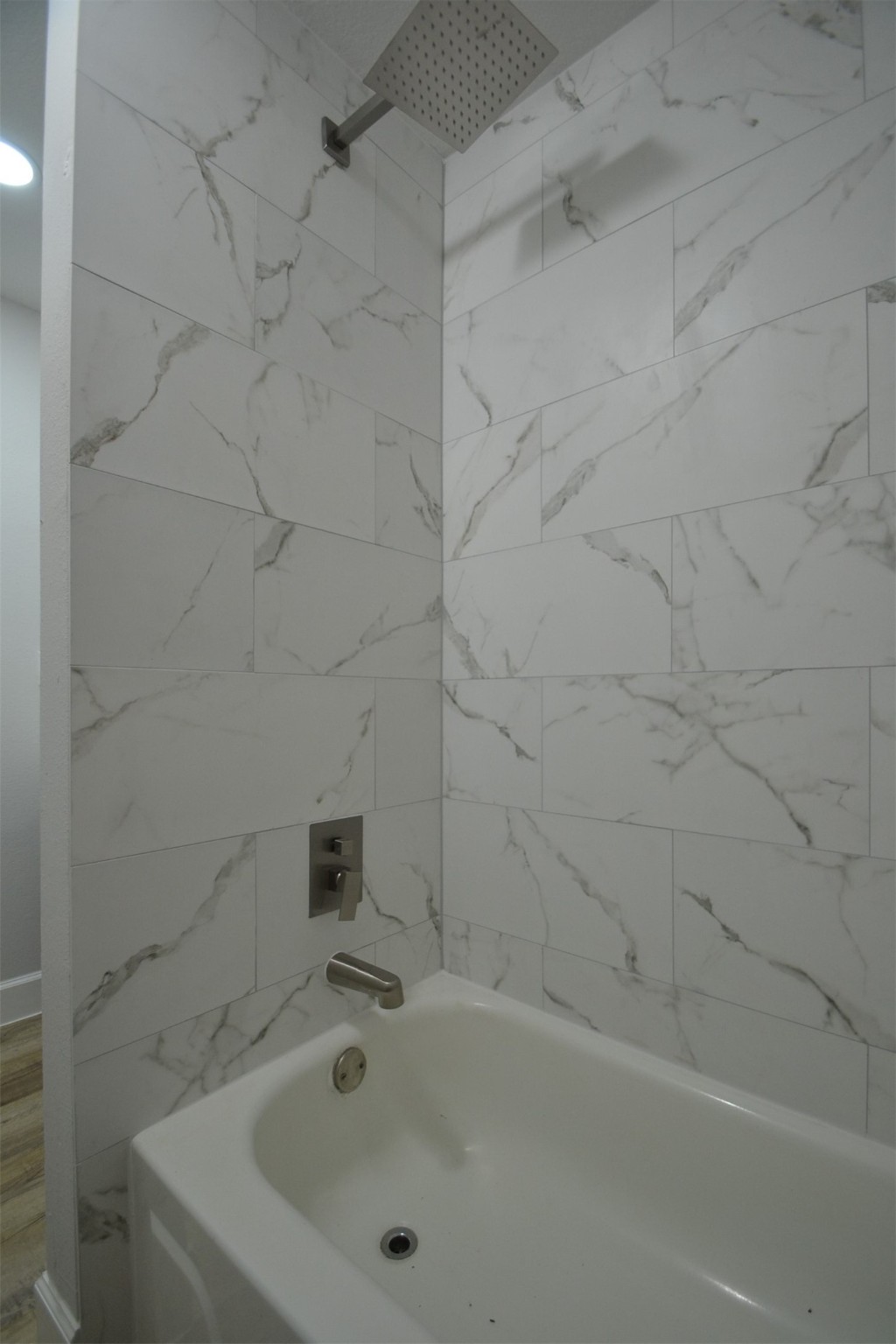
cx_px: 448
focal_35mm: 15
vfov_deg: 100.4
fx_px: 560
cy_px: 672
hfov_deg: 77.3
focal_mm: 10
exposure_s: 1/60
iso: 560
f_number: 3.5
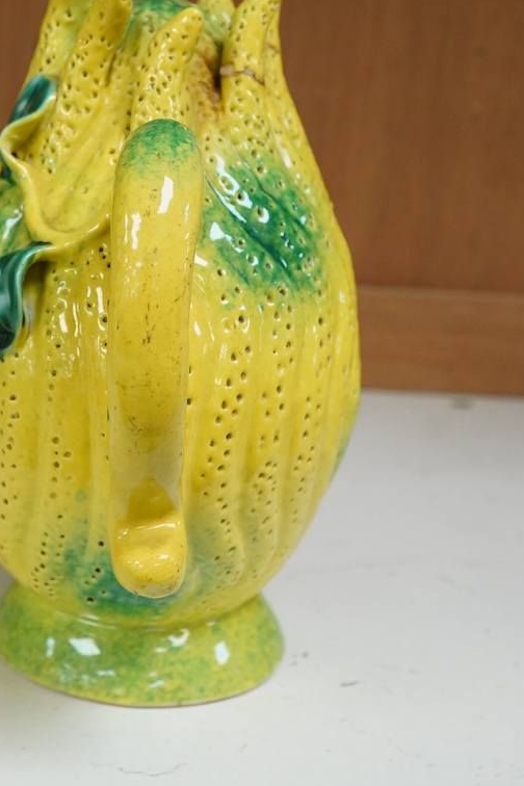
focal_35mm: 67
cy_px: 283
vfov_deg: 29.9
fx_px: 1463
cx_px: 180
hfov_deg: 20.2
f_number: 11
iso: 2500
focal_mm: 30
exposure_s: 1/160
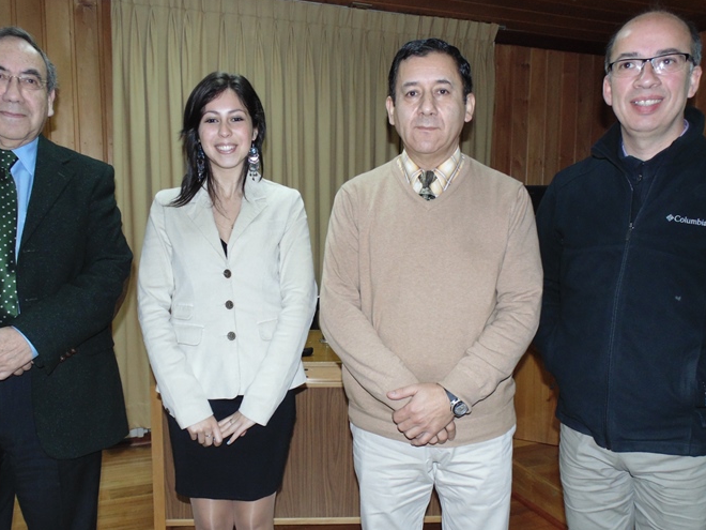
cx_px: 333
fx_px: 612
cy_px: 287
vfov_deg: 46.7
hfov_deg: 59.9
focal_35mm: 30
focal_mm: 4
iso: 200
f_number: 3.1
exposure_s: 1/30
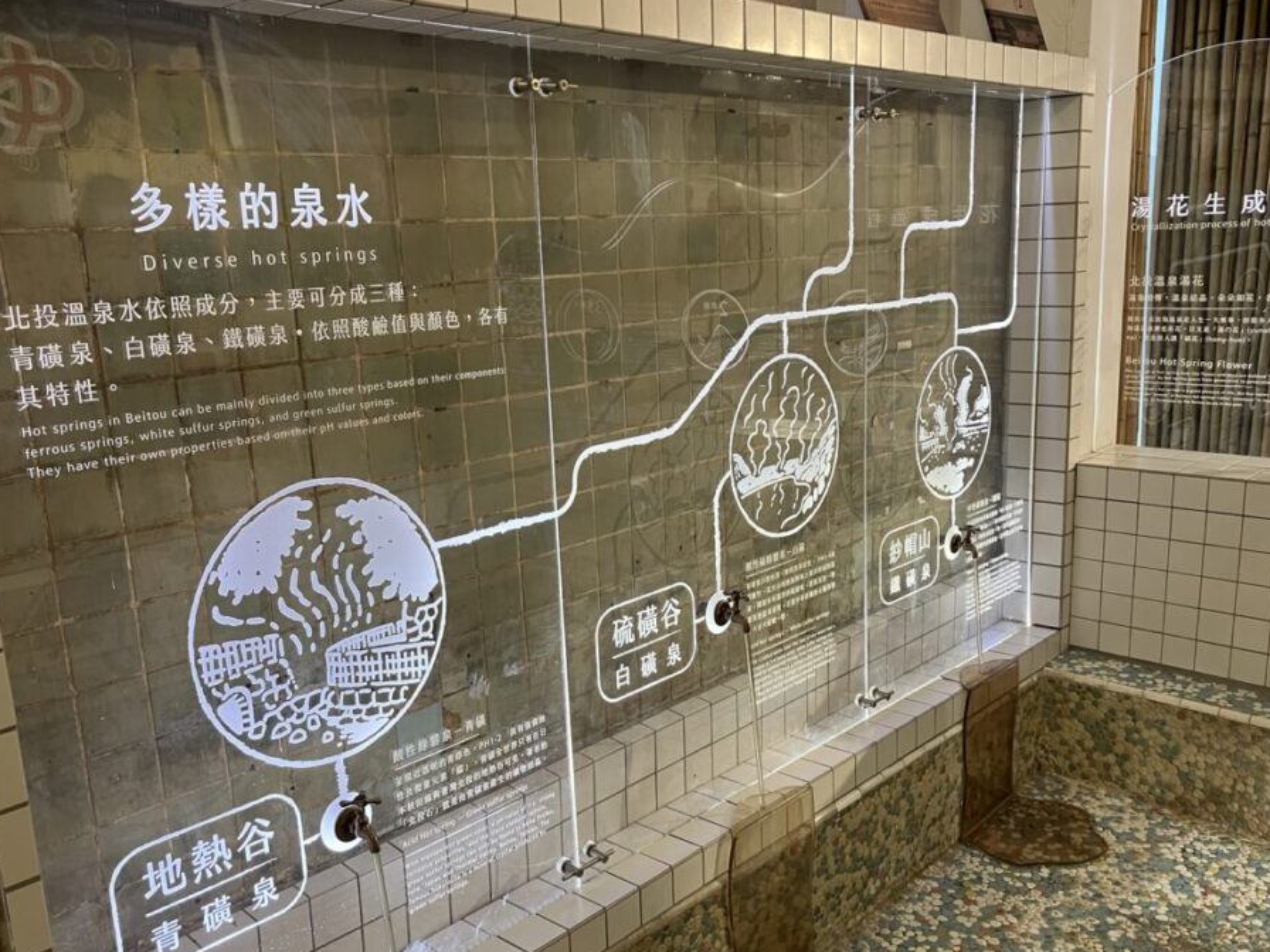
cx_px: 641
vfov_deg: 44.1
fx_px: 1174
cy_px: 527
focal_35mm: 32
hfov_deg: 56.8
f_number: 1.8
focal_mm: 3.99
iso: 125
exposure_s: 1/60
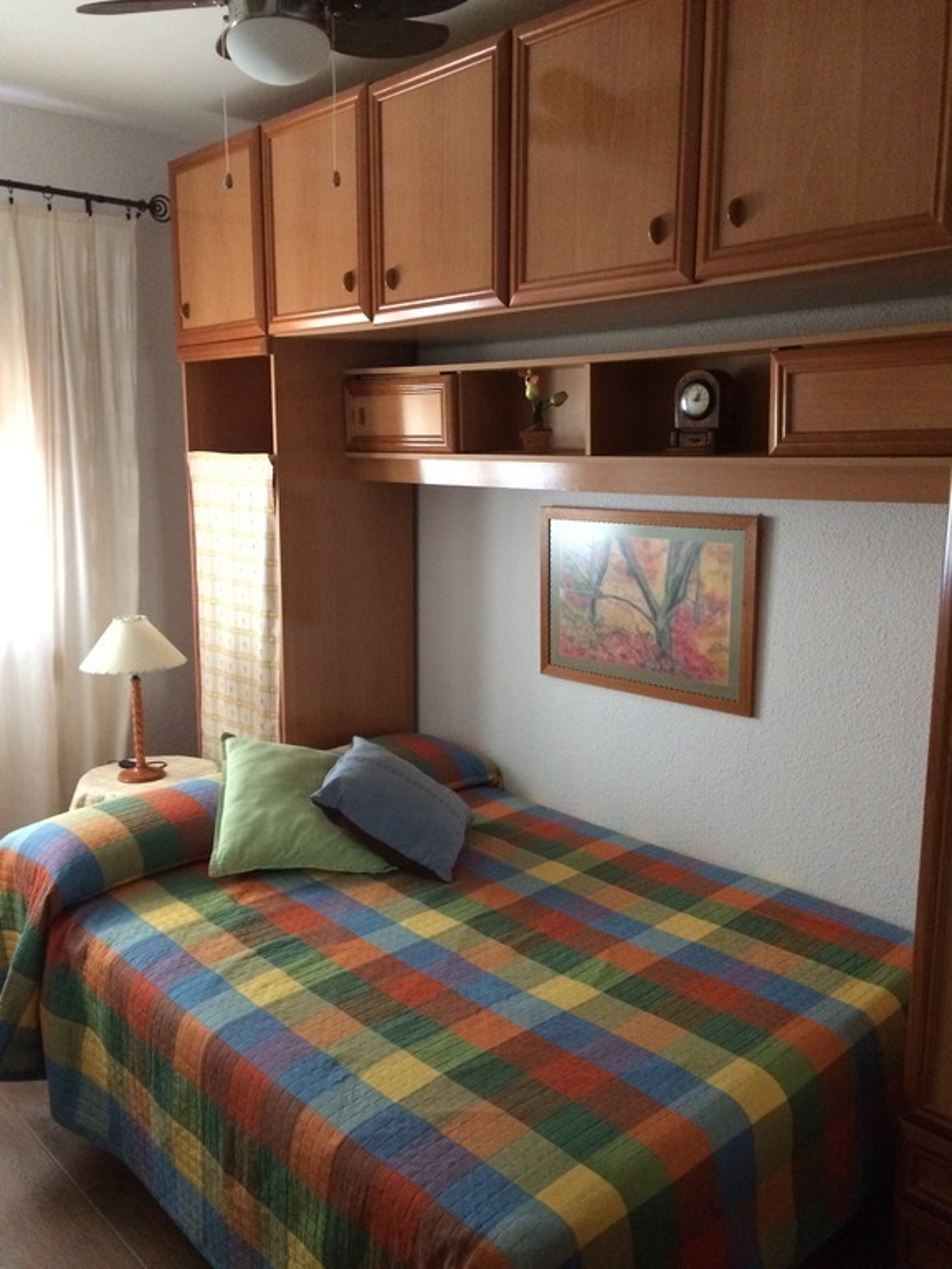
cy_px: 634
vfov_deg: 61.7
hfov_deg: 48.2
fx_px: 1063
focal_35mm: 29
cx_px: 476
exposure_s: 1/17
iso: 400
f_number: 2.2
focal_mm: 4.15
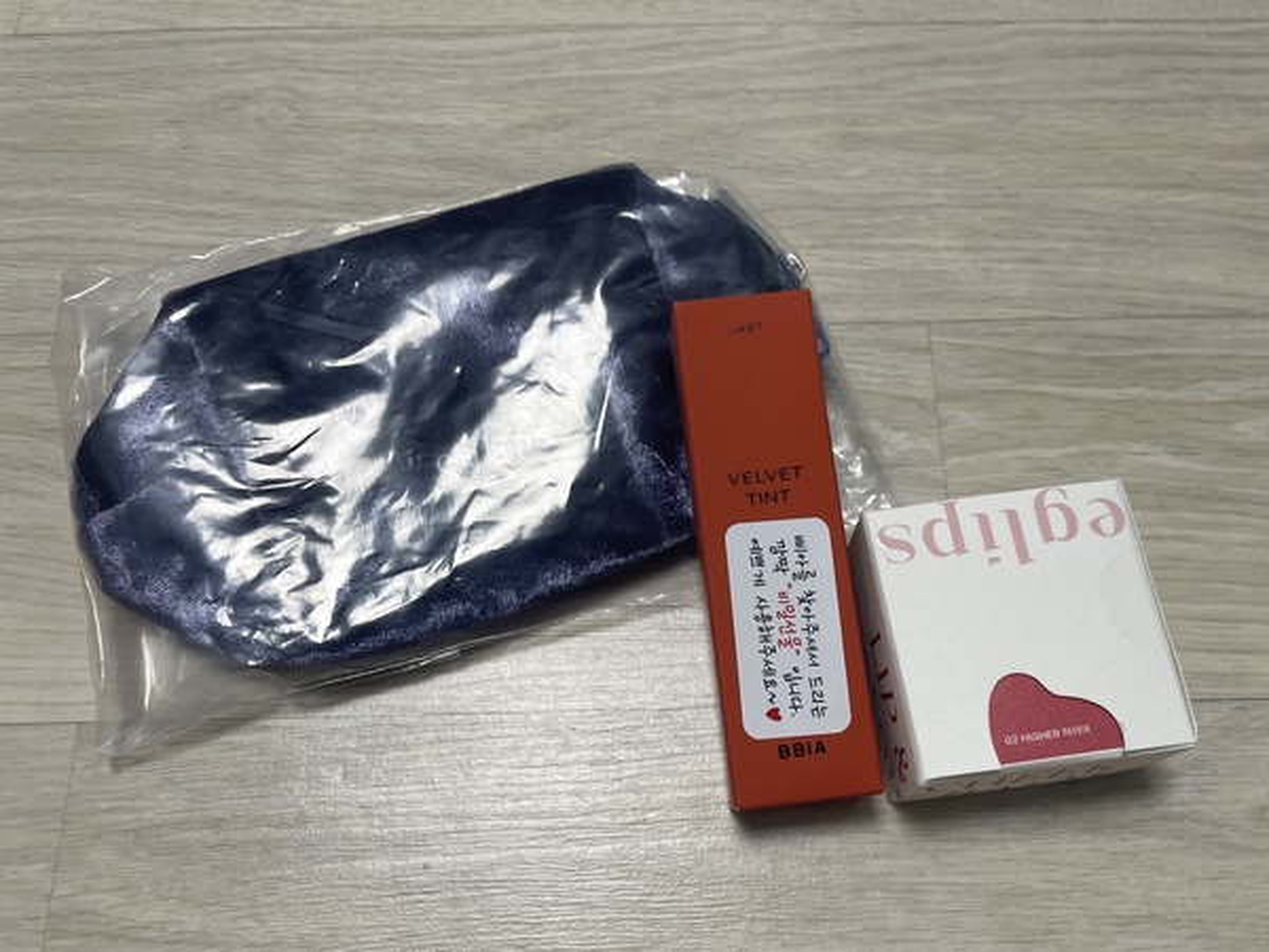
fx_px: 953
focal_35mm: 26
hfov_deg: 67.3
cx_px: 634
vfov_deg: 53.1
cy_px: 476
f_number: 1.6
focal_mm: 4.2
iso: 100
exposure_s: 1/120
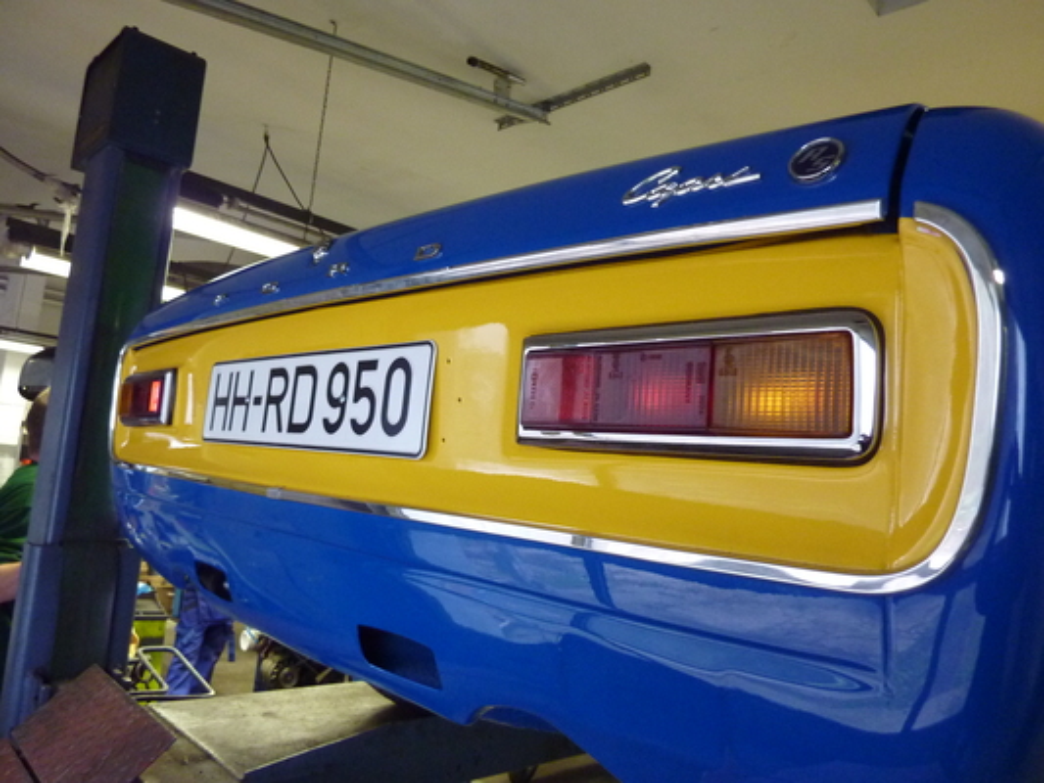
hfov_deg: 69.4
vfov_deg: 54.9
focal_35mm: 25
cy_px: 392
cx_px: 522
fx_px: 754
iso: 400
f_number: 3.3
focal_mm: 4.1
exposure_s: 1/30
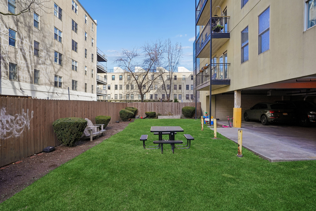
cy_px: 106
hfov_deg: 86.9
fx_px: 167
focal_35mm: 19
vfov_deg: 64.6
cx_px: 158
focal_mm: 19
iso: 400
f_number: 6.3
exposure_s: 1/640
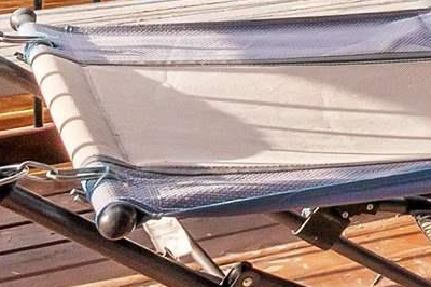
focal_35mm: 127
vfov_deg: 9.4
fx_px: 1517
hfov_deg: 13.1
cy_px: -442
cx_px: 960
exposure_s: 1/200
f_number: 9.5
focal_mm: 11
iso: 250
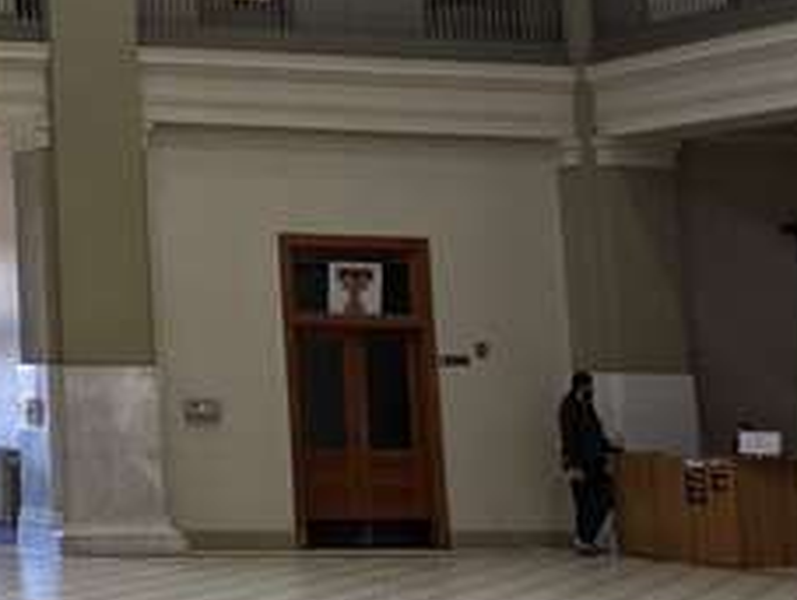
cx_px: -499
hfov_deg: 17.8
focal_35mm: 95
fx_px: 2191
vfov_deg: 15.1
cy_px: -88
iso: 48
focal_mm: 4.44
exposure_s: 1/120
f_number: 1.8
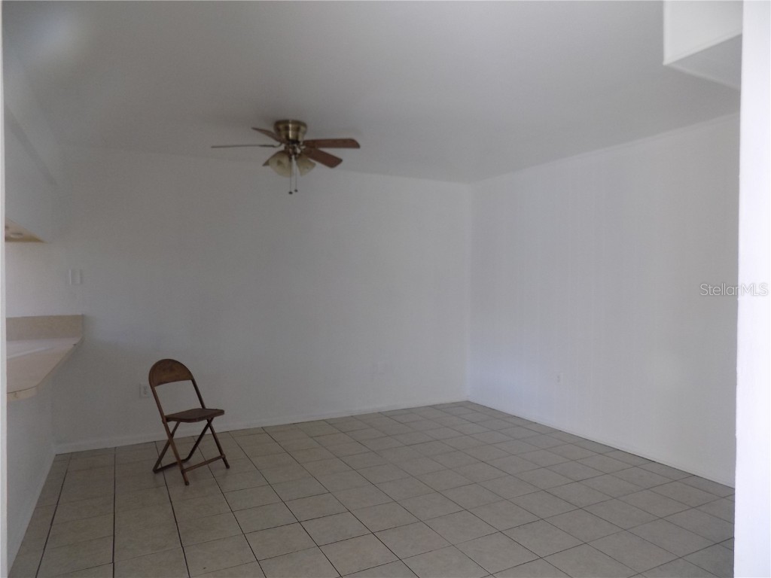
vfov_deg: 58.9
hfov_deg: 73.9
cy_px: 289
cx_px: 386
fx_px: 512
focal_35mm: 23
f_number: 3.1
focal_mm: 4
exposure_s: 1/30
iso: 100
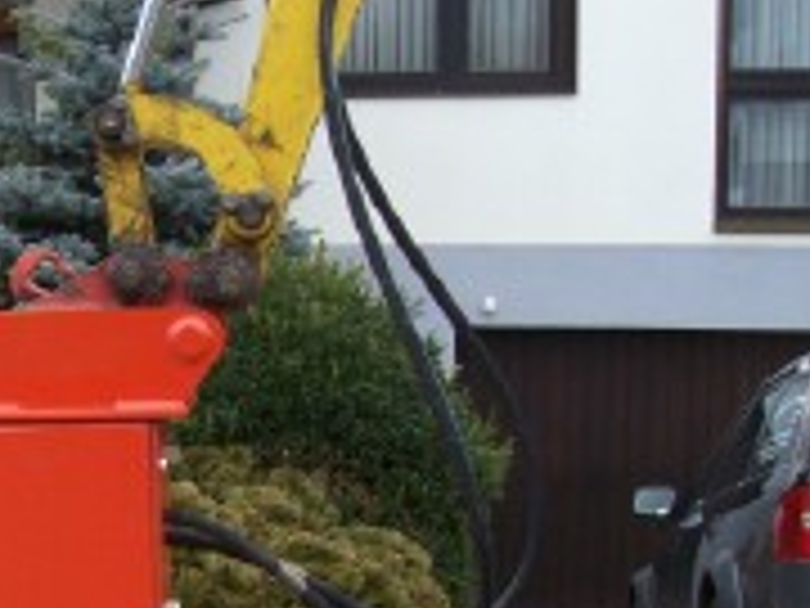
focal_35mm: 80
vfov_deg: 18.2
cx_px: 90
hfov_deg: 23.8
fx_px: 1872
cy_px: 516
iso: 80
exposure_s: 1/223
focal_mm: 6
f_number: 2.7
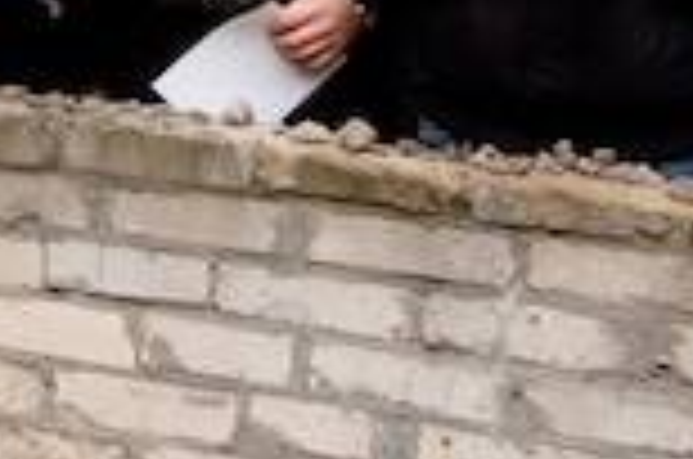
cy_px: -45
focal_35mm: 123
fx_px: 2363
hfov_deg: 16.3
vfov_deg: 10.9
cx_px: -20
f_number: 6.3
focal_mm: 24
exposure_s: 1/57
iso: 800
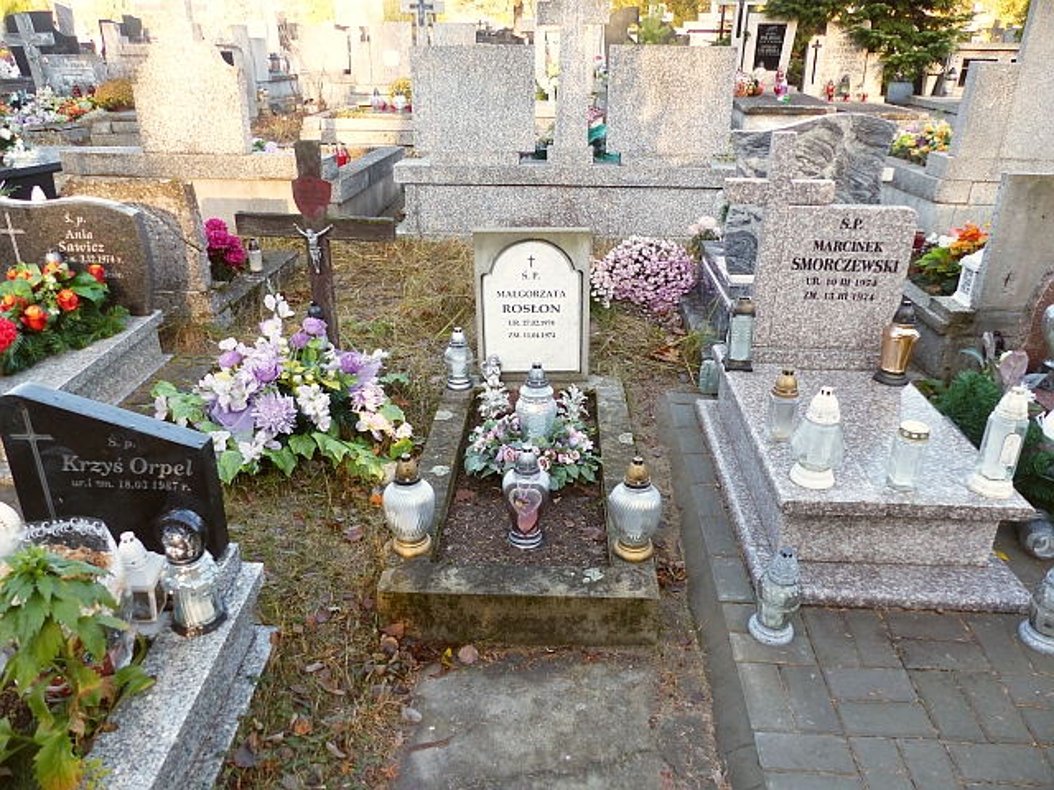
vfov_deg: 54.9
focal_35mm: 25
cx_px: 527
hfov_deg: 69.4
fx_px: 761
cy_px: 395
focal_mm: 4.5
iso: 100
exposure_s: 1/100
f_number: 2.8
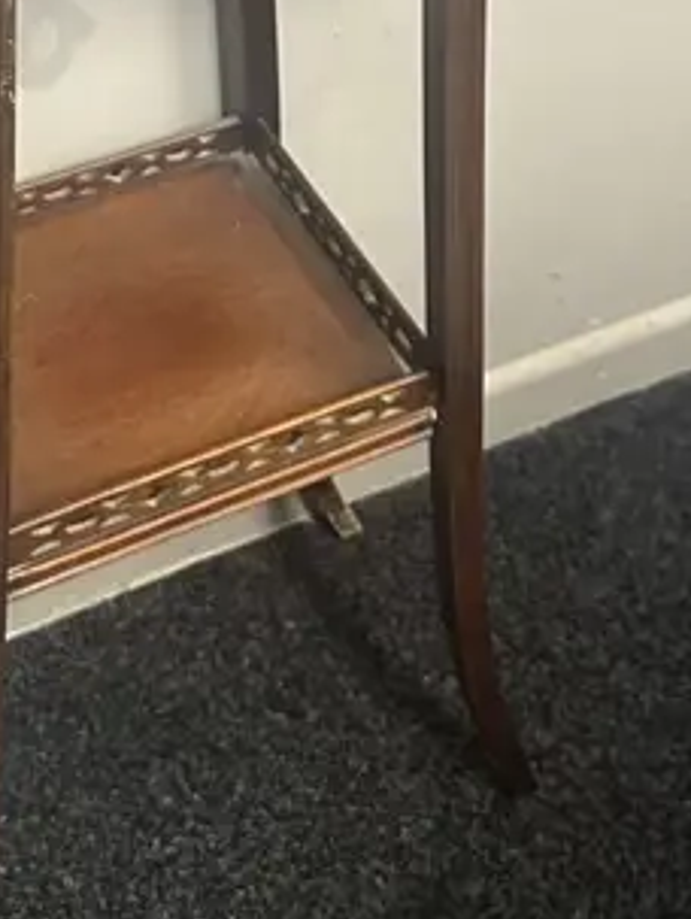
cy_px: -182
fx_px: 2151
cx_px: 182
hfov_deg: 18.1
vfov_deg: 22.3
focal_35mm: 81
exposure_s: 1/50
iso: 500
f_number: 1.78
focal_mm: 6.86
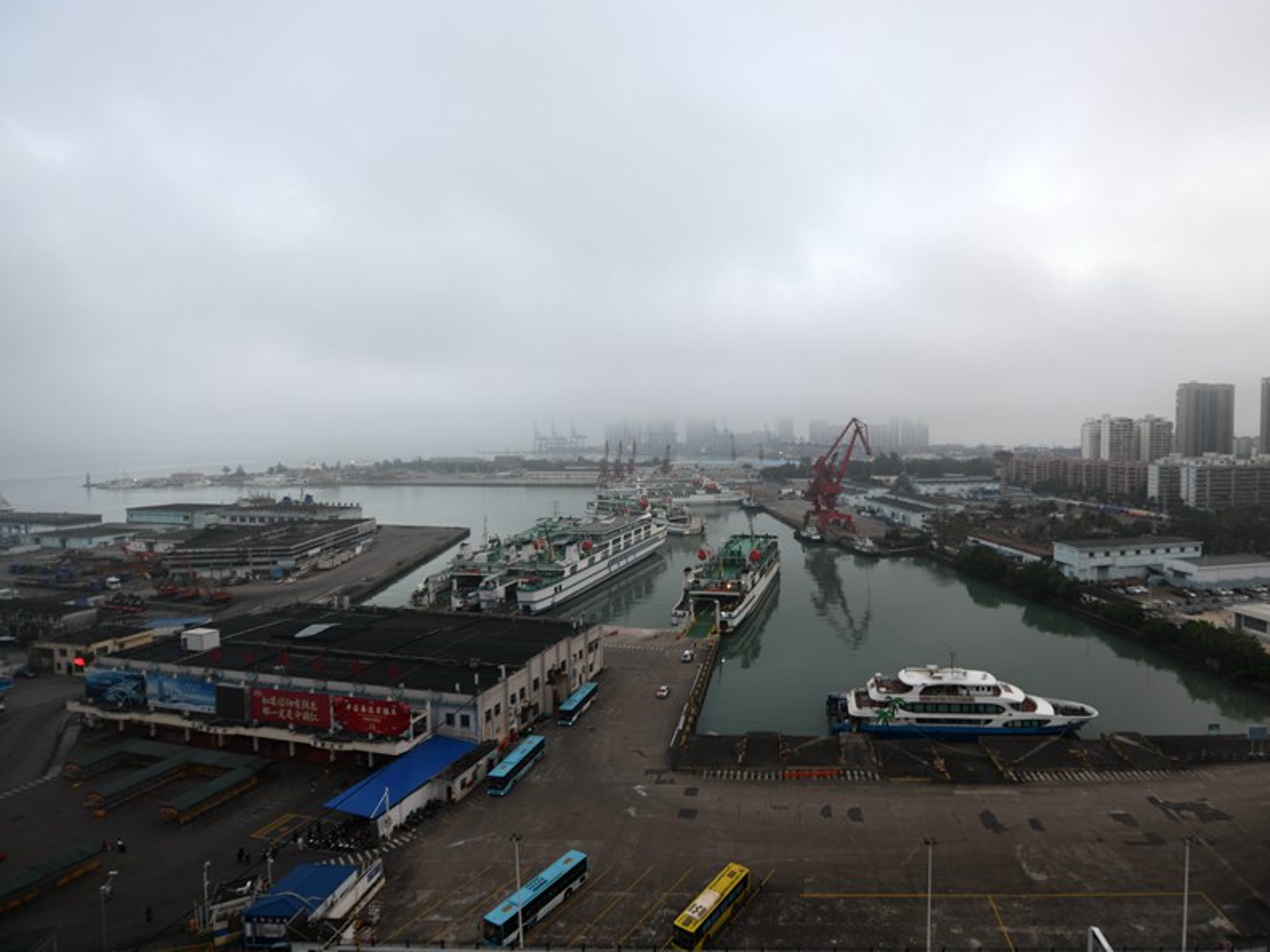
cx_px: 781
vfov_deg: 74.7
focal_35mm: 17
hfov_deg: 89.5
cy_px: 461
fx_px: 624
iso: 100
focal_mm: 14
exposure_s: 1/100
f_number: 4
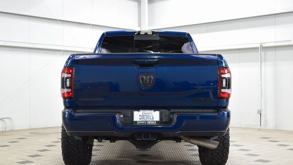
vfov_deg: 21.6
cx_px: 146
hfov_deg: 37.5
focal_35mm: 56
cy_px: 96
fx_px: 432
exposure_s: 1/15
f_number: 6.3
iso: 800
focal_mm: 35
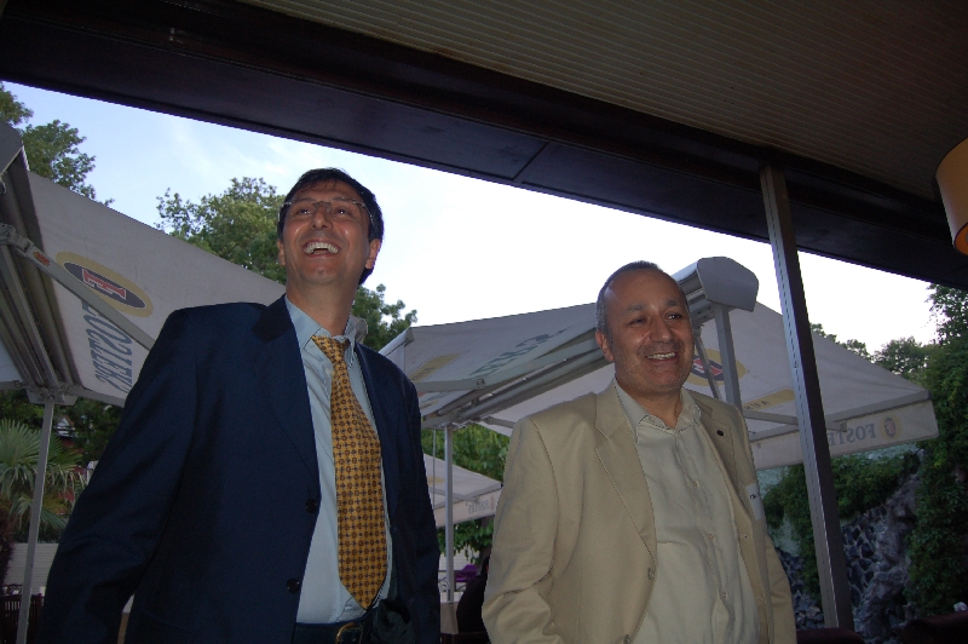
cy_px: 322
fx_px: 725
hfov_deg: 67.4
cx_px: 484
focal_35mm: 27
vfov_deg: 47.9
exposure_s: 1/400
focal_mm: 18
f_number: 3.5
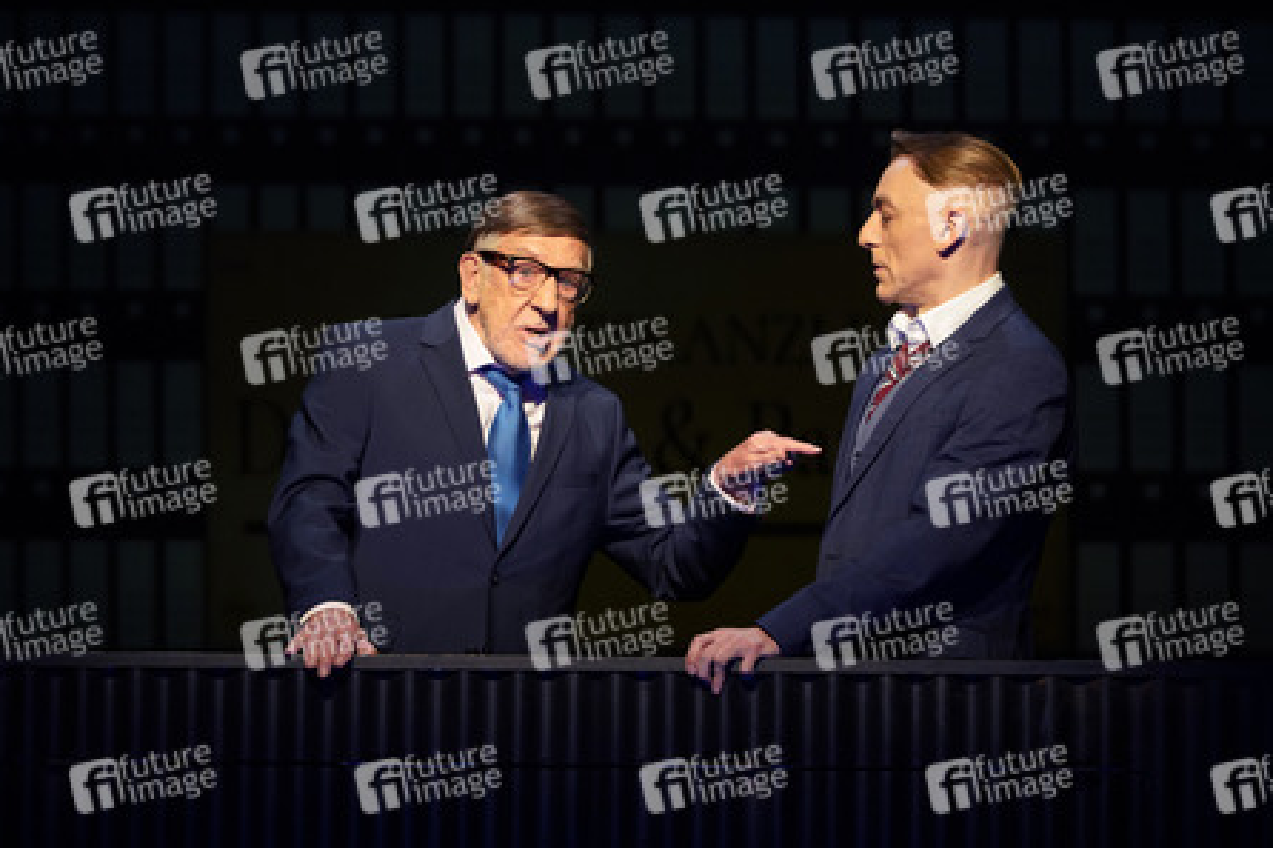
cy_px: 423
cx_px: 638
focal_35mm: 192
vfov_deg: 7.1
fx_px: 6786
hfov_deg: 10.7
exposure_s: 1/250
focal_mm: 190
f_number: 5.6
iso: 2000
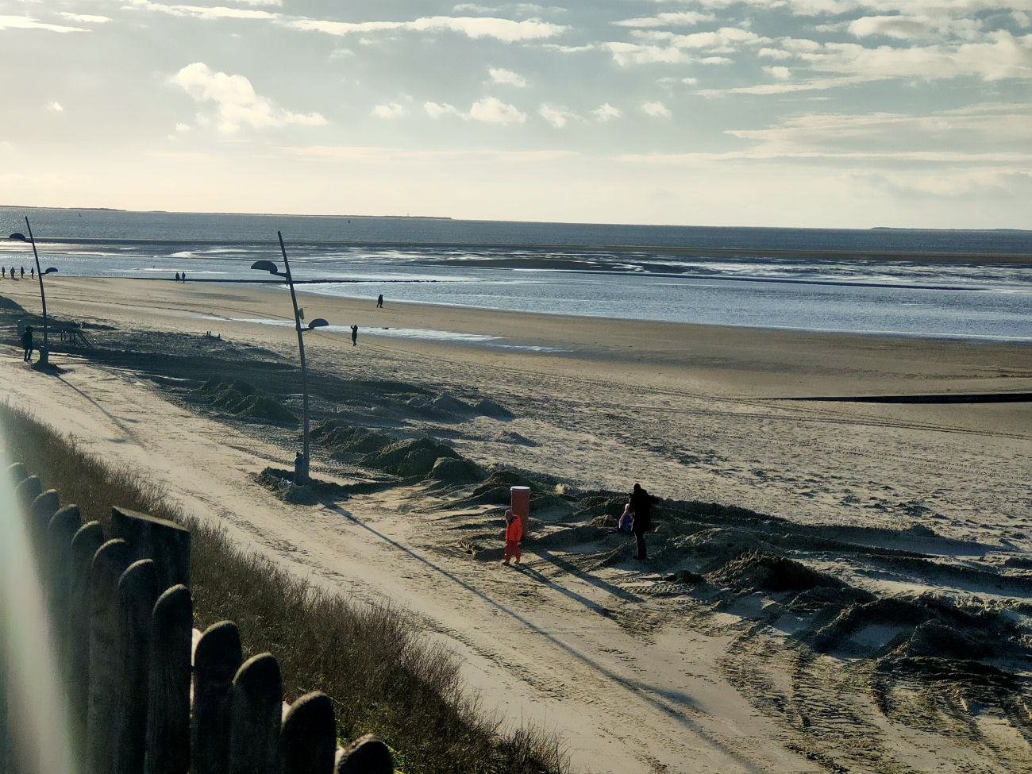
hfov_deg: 51.4
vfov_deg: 39.7
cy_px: 387
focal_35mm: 36
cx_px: 516
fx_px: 1073
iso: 100
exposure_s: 1/3401
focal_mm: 6.25
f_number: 2.4
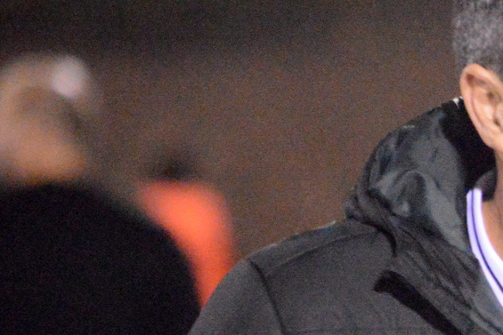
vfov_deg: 1.4
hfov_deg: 2.2
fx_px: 13346
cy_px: 312
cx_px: 568
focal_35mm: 955
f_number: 5.3
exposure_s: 1/160
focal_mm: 240
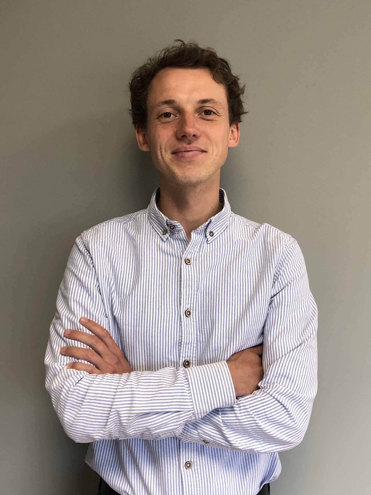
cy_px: 248
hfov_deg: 49.7
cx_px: 186
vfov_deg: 63.4
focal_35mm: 28
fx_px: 400
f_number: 1.8
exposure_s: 1/20
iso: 40
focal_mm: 3.99
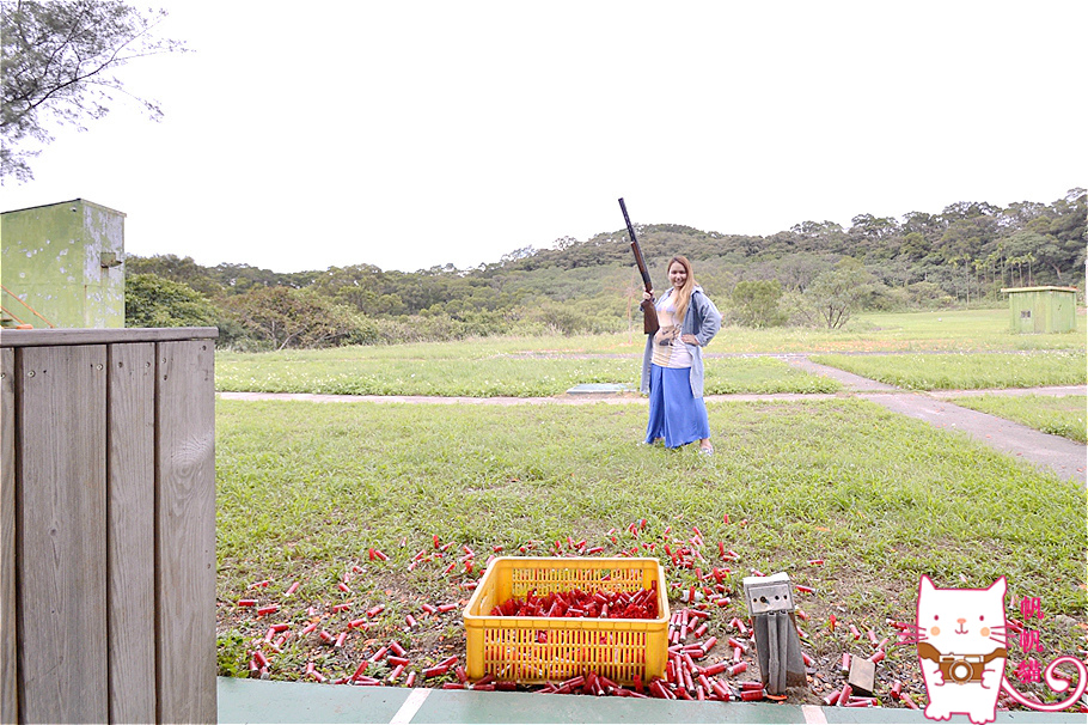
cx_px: 544
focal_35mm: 15
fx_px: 453
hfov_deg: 100.4
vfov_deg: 77.3
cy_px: 362
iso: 250
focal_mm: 10
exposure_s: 1/200
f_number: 7.1
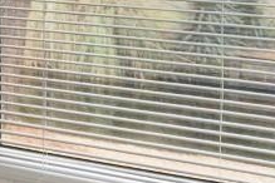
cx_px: -515
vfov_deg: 11.7
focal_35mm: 111
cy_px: -107
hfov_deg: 11.7
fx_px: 848
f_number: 4.5
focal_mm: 10
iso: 100
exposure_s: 1/6
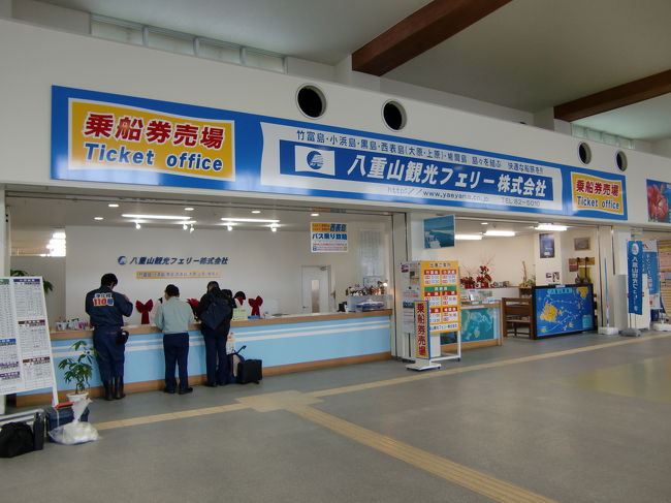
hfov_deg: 63.5
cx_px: 336
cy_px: 252
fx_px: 543
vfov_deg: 49.7
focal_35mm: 28
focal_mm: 4.9
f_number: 2.6
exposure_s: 1/60
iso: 125
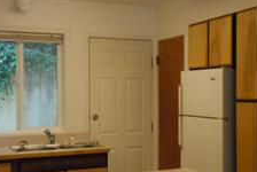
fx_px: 422
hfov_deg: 33.7
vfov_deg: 23.1
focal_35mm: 59
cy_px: 96
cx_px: 161
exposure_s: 1/125
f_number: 5.6
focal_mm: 22
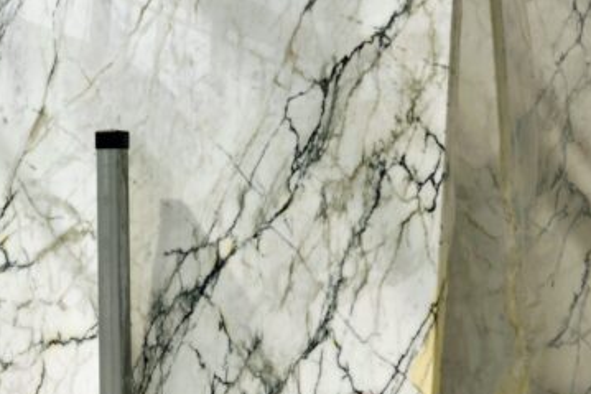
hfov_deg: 18.9
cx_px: 94
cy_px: 103
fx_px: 1756
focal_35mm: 107
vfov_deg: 12.8
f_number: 16
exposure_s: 1/125
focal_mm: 50
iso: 160
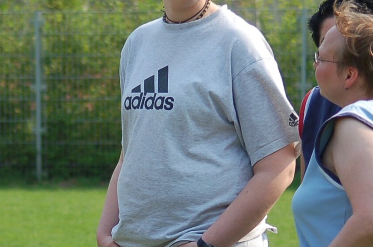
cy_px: 137
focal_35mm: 319
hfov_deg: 6.5
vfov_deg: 4.3
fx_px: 3299
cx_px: 144
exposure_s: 1/1000
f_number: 4
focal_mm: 82
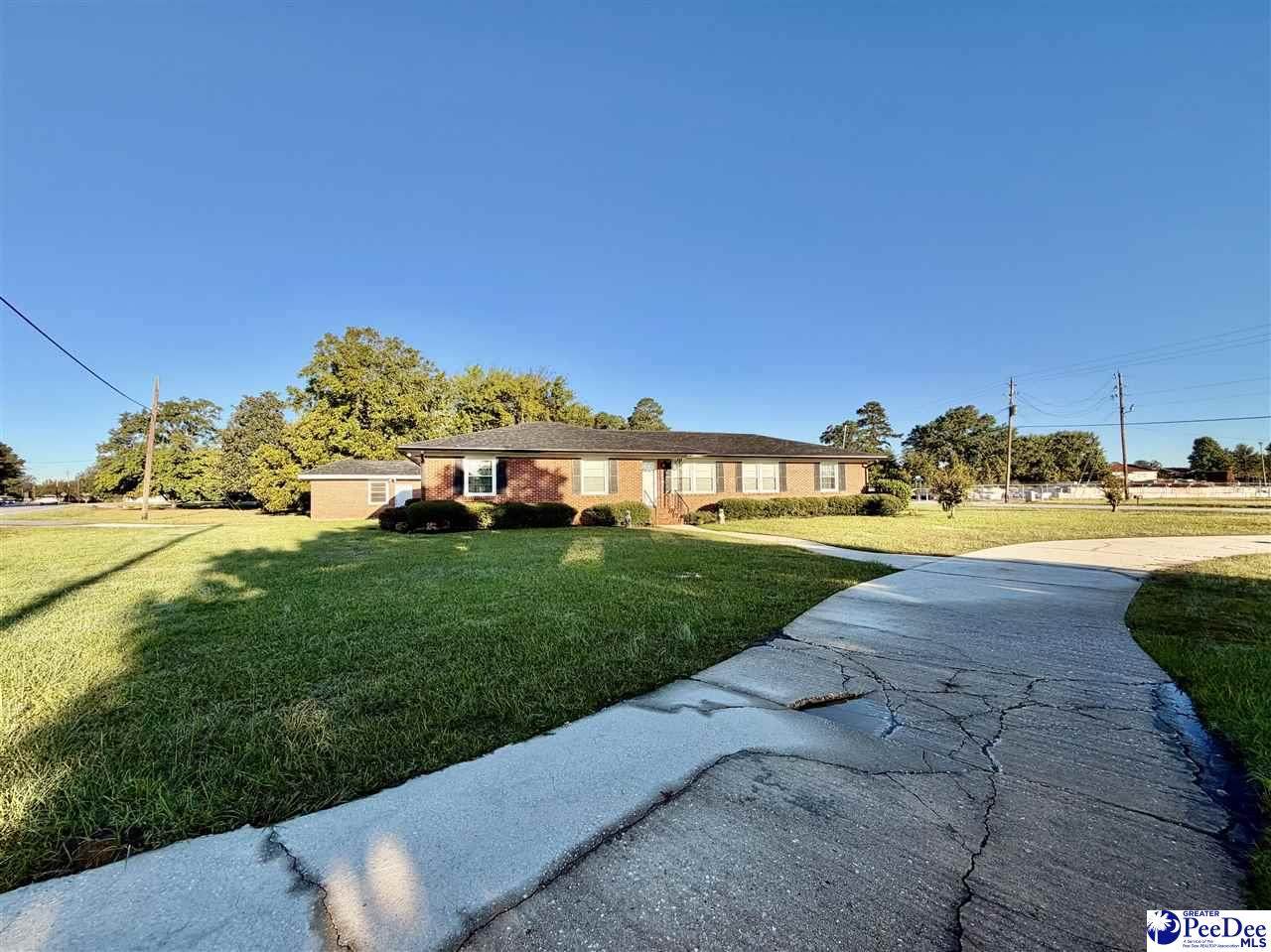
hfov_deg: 102.1
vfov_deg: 85.6
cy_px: 476
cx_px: 636
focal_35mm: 14
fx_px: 514
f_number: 2.2
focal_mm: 2.22
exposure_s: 1/770
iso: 32
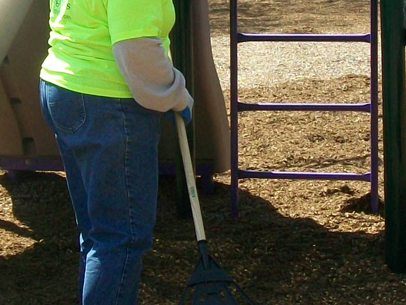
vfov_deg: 11.2
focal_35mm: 132
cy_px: 61
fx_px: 1548
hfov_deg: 14.9
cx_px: 192
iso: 64
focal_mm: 6
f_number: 4.8
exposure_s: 1/250
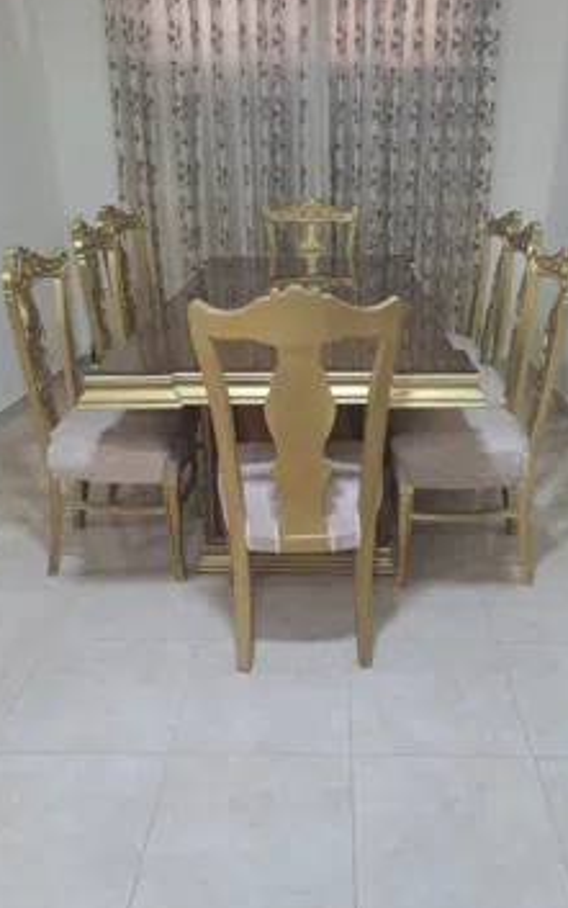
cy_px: 432
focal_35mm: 30
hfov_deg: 41.8
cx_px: 326
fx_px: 742
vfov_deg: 62.8
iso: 200
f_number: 1.8
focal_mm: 4.65
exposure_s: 1/50
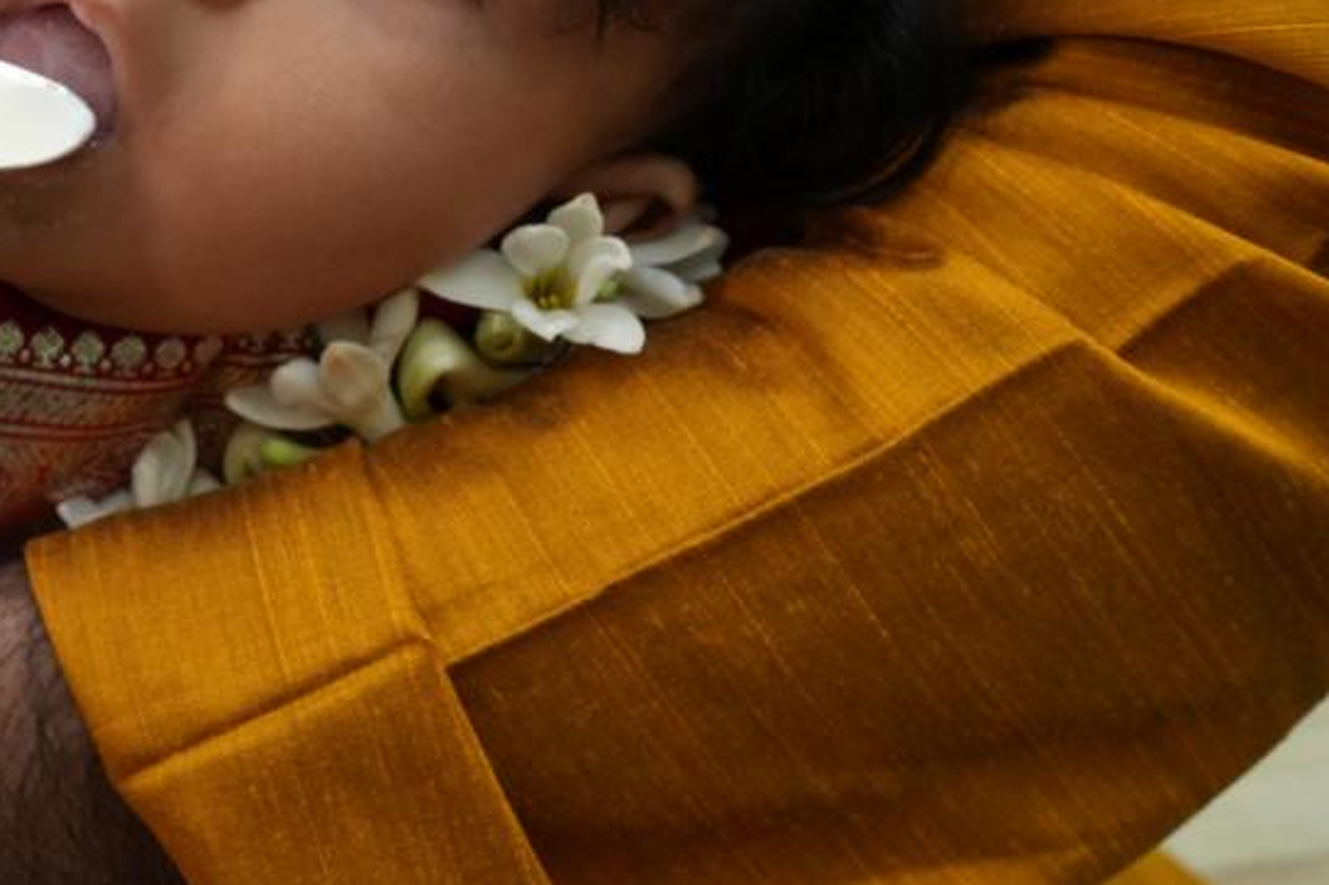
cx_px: -54
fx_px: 2731
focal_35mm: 74
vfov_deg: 18.0
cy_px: 34
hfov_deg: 25.7
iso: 2500
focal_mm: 35
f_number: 8
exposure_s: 1/125
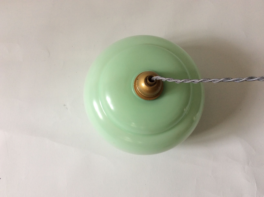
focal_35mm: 32
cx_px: 132
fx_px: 244
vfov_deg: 44.1
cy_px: 98
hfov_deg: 56.9
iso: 32
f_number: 2.4
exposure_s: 1/33
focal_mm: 3.3
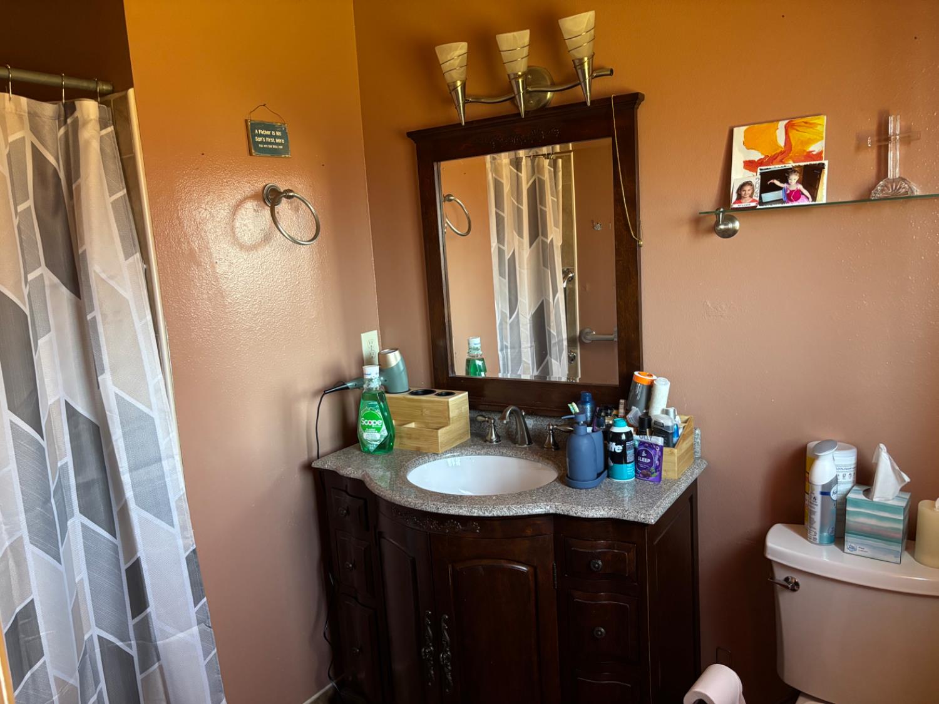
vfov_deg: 53.1
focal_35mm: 26
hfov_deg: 67.3
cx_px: 470
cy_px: 352
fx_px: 705
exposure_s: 1/40
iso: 400
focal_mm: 5.96
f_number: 1.6
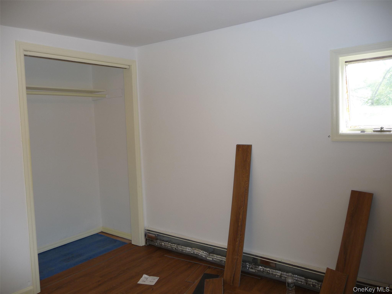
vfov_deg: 49.7
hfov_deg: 63.4
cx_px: 196
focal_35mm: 28
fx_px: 317
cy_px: 147
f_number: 3.3
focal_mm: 4.7
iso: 100
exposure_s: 1/30
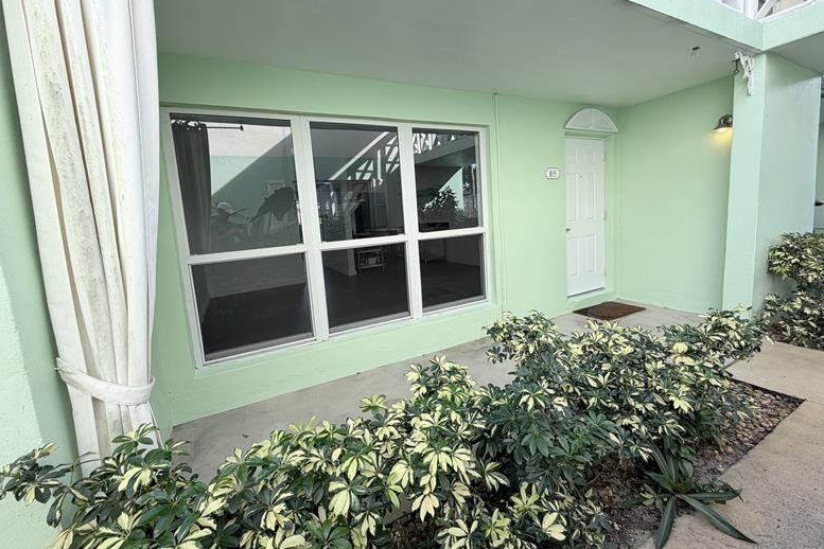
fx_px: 343
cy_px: 253
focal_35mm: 15
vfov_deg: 77.2
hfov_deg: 100.4
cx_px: 414
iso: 50
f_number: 2.2
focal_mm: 2.22
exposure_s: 1/357
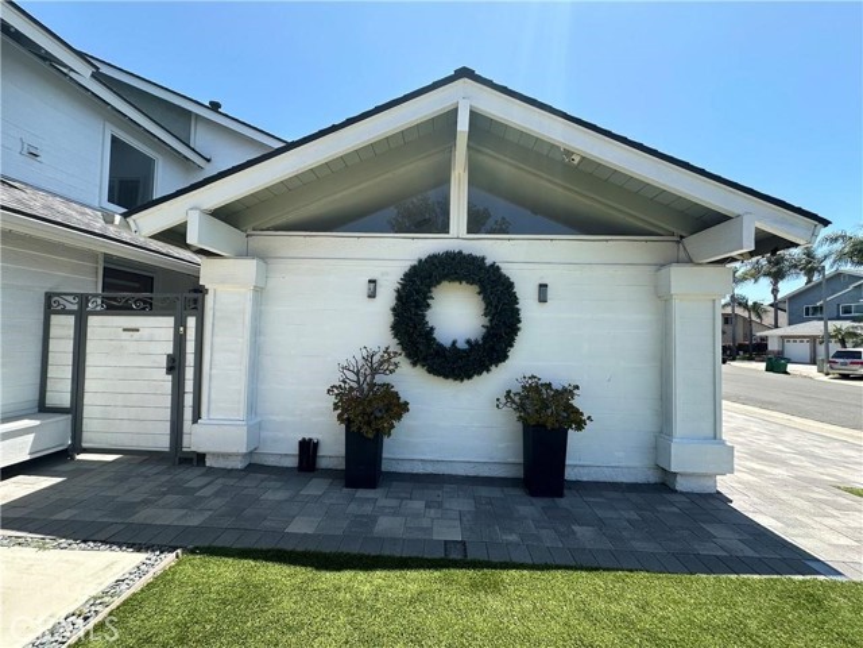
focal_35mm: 14
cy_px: 324
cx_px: 432
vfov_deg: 85.7
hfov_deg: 102.1
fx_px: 349
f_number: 2.2
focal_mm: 2.22
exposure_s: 1/744
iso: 40
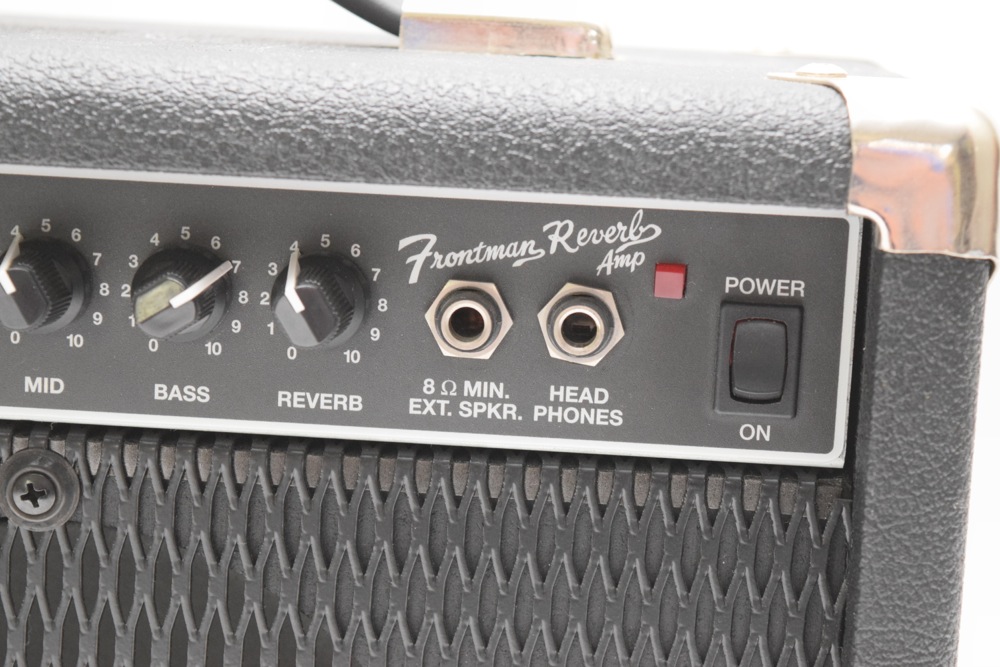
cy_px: 334
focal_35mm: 82
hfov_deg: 24.6
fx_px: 2292
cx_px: 500
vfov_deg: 16.6
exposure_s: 1/60
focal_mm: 55
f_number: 5.6
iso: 3200
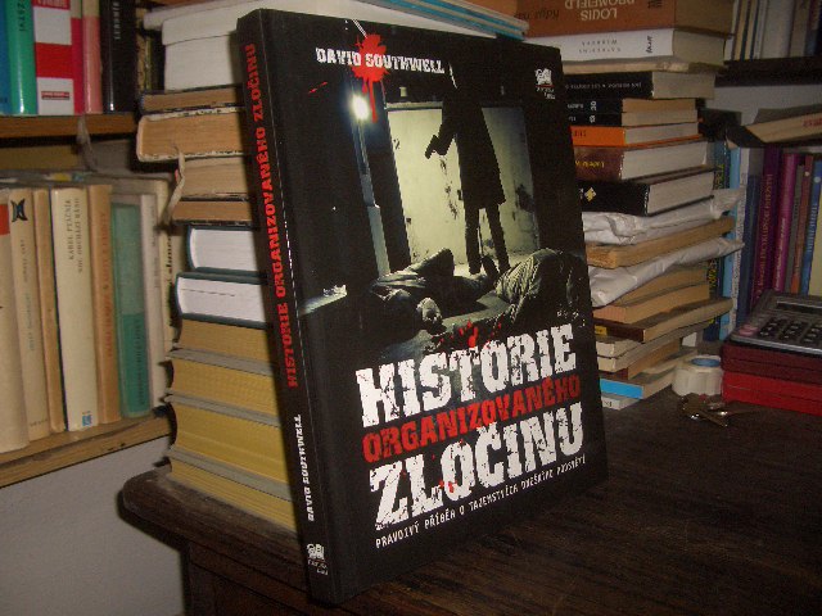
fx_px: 831
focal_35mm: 35
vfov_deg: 40.7
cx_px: 411
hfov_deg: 52.6
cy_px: 308
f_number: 2.6
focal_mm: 5.8
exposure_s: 1/60
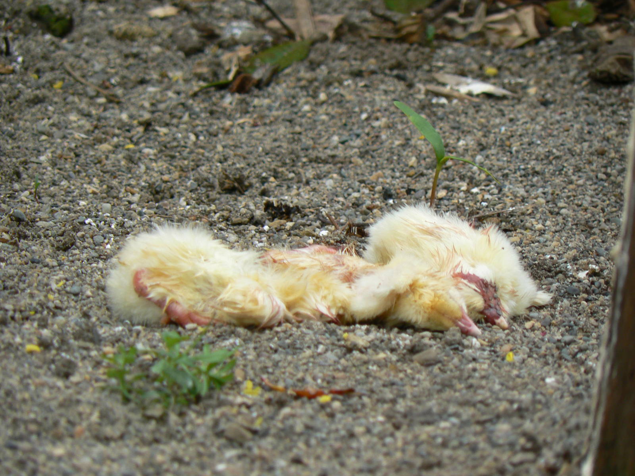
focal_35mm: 273
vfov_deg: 5.4
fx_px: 5008
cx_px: 318
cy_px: 238
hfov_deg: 7.3
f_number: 4.5
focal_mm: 45.4
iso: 80
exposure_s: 1/100
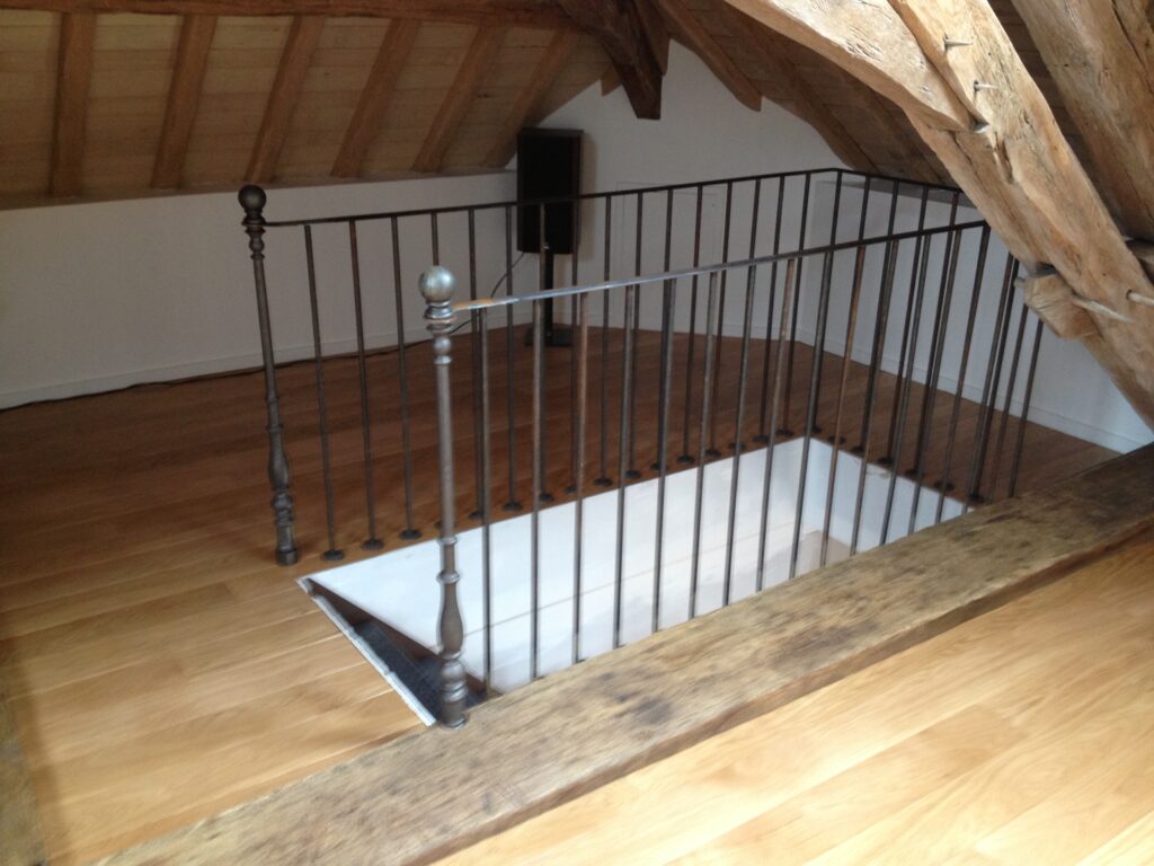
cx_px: 577
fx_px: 1167
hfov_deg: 52.6
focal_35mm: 35
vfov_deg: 40.7
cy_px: 433
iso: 125
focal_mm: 4.28
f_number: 2.4
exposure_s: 1/20
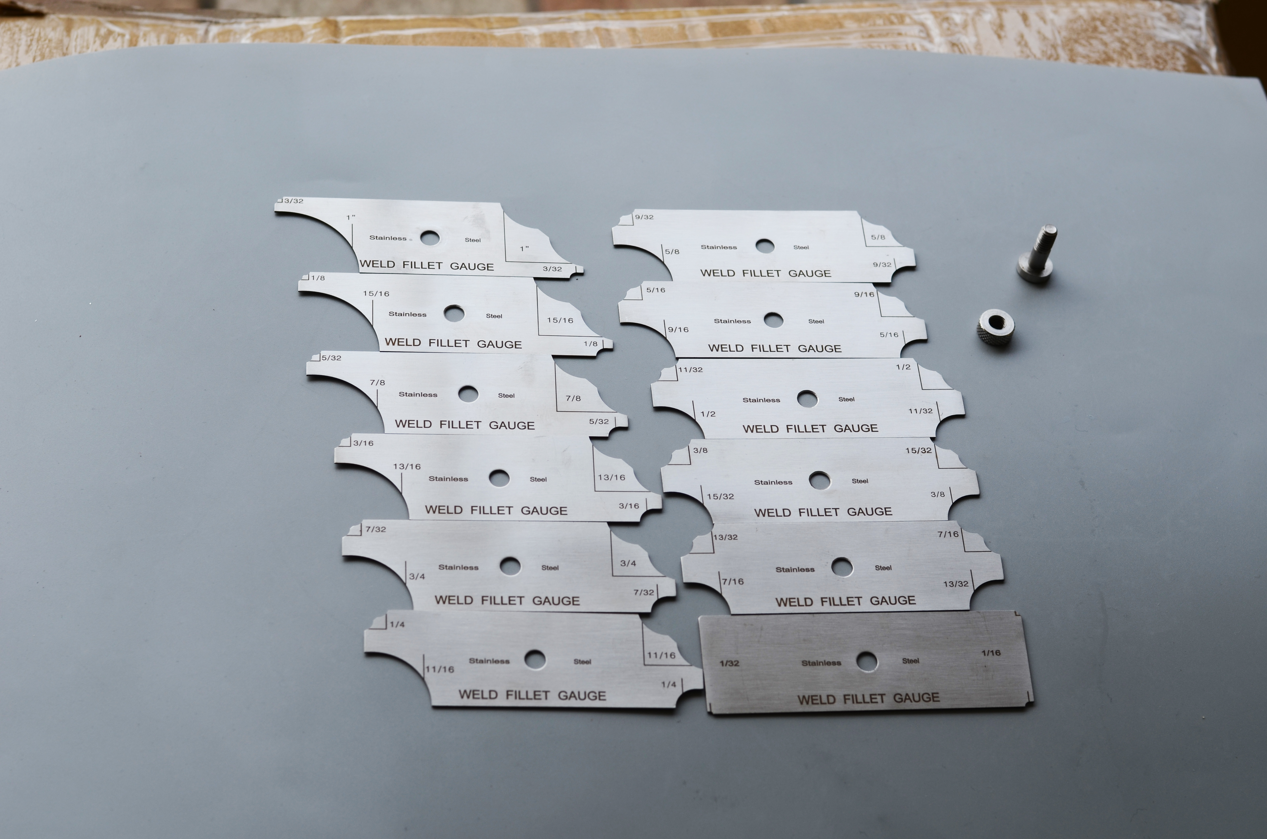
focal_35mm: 75
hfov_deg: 27.0
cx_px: 634
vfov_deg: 18.1
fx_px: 2634
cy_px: 420
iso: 100
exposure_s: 1/320
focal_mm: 50
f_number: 5.6
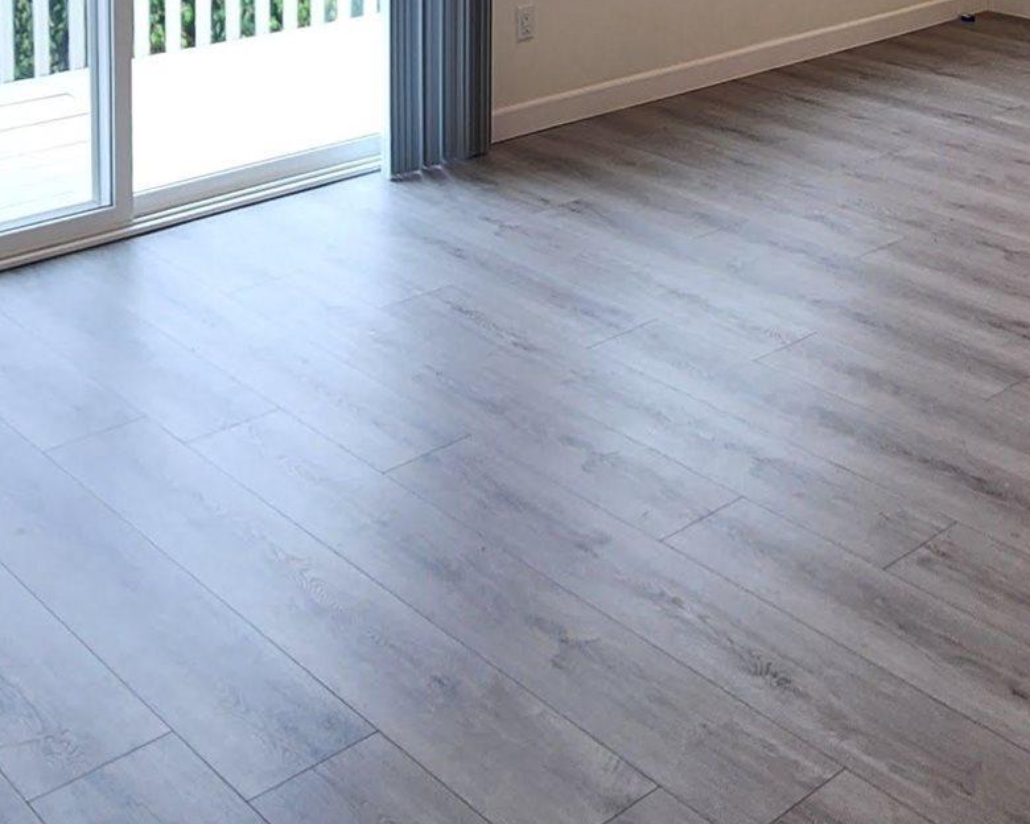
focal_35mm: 50
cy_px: -178
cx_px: 581
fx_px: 1524
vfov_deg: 26.7
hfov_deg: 37.3
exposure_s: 1/124
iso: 50
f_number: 2.2
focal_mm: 2.2
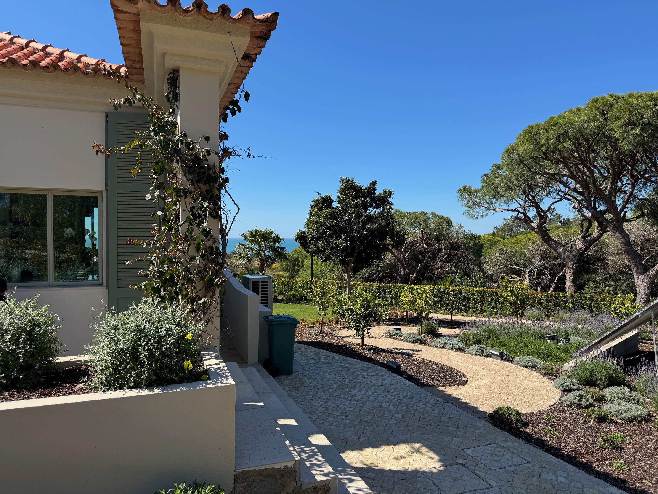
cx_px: 329
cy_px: 247
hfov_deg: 71.6
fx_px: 456
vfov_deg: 56.8
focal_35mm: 24
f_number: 1.78
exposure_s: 1/3802
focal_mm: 6.76
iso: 80
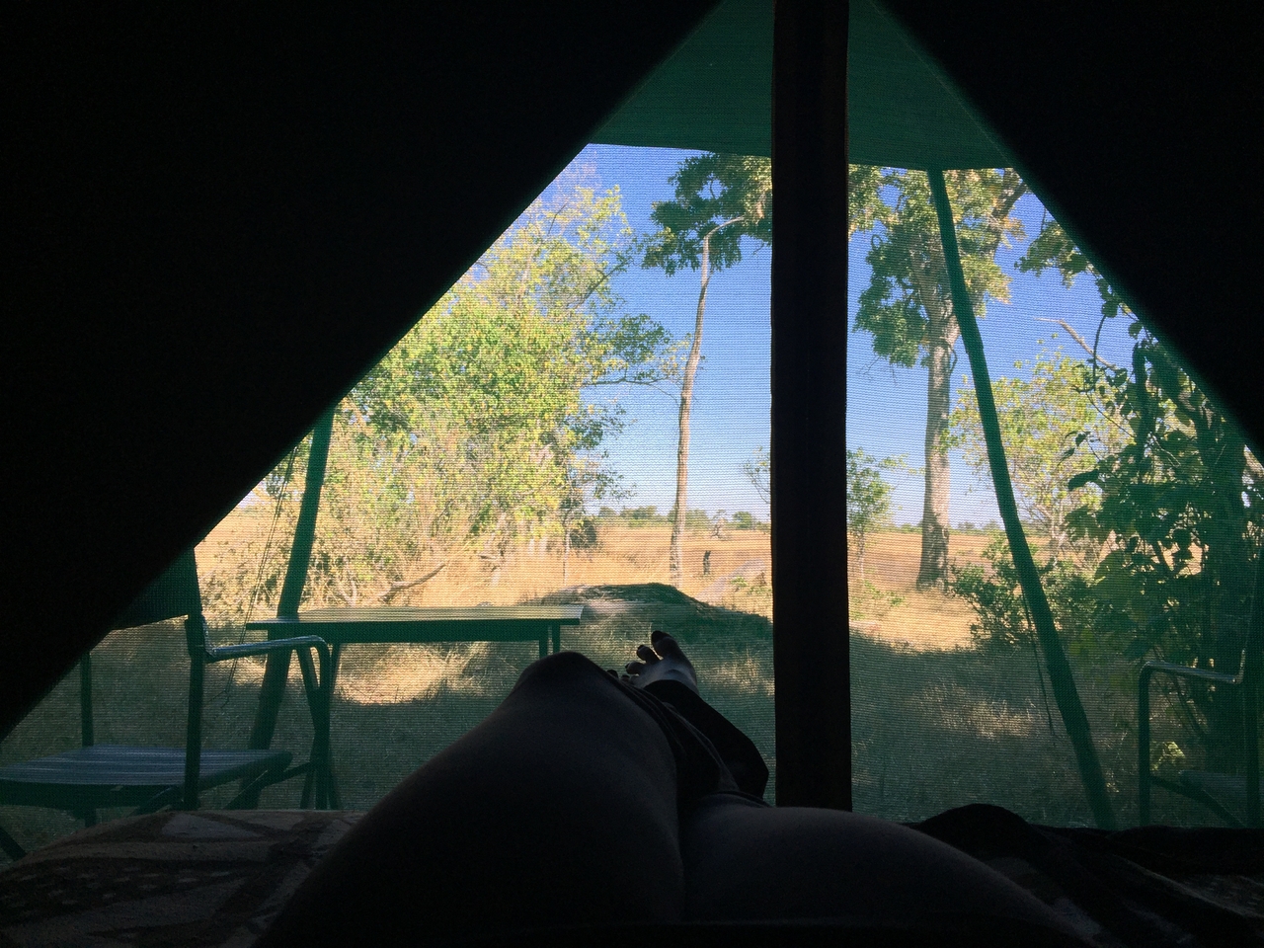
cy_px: 474
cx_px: 632
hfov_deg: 61.7
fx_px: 1059
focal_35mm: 29
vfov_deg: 48.2
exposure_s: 1/659
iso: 32
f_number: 2.2
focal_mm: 4.15
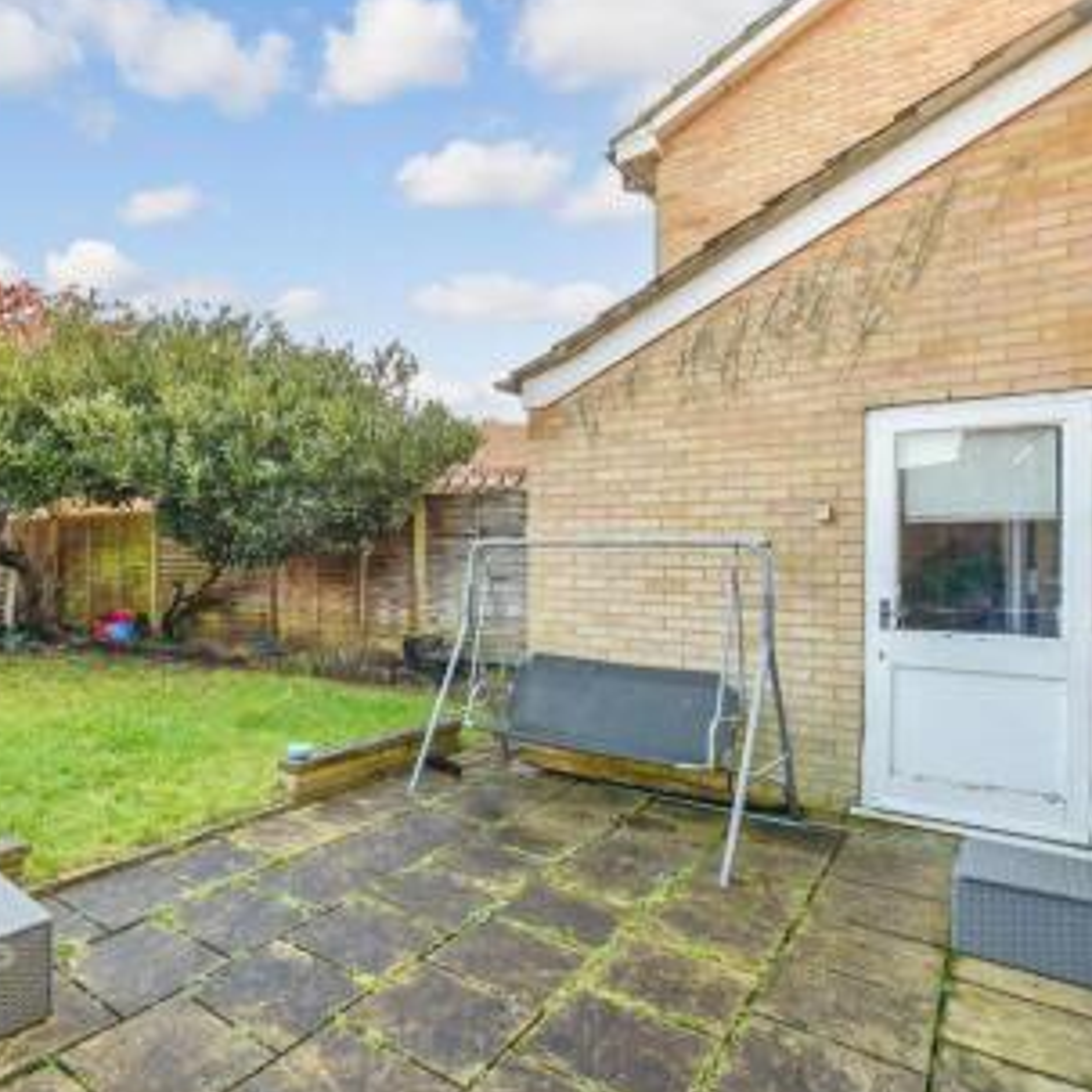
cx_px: 281
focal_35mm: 20
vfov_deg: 74.8
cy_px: 550
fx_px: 714
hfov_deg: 70.1
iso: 320
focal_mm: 10
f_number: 8
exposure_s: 1/80
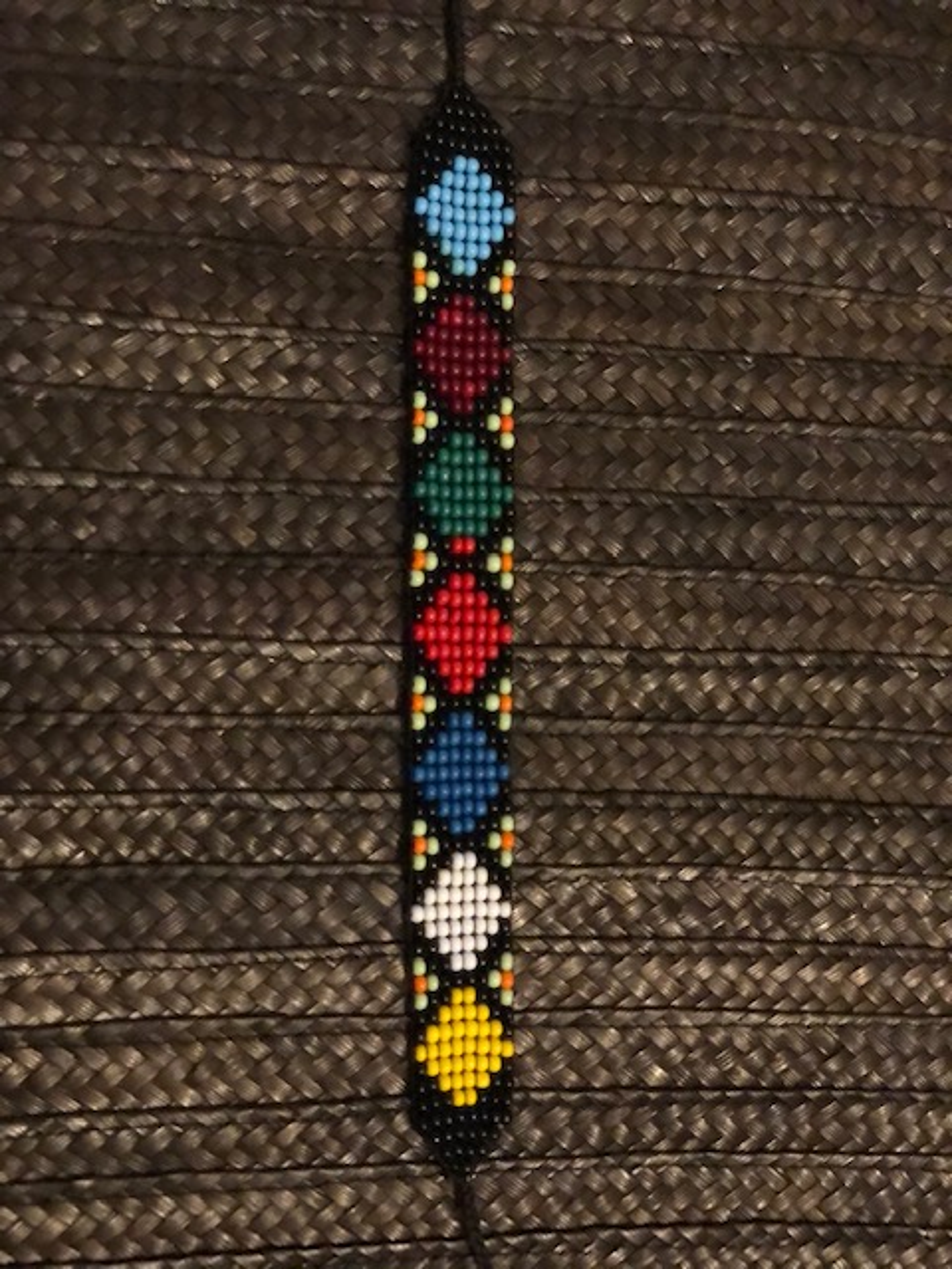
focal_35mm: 52
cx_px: 476
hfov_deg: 28.0
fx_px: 1907
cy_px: 634
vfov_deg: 36.8
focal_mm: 6
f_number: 2.4
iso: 250
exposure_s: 1/8
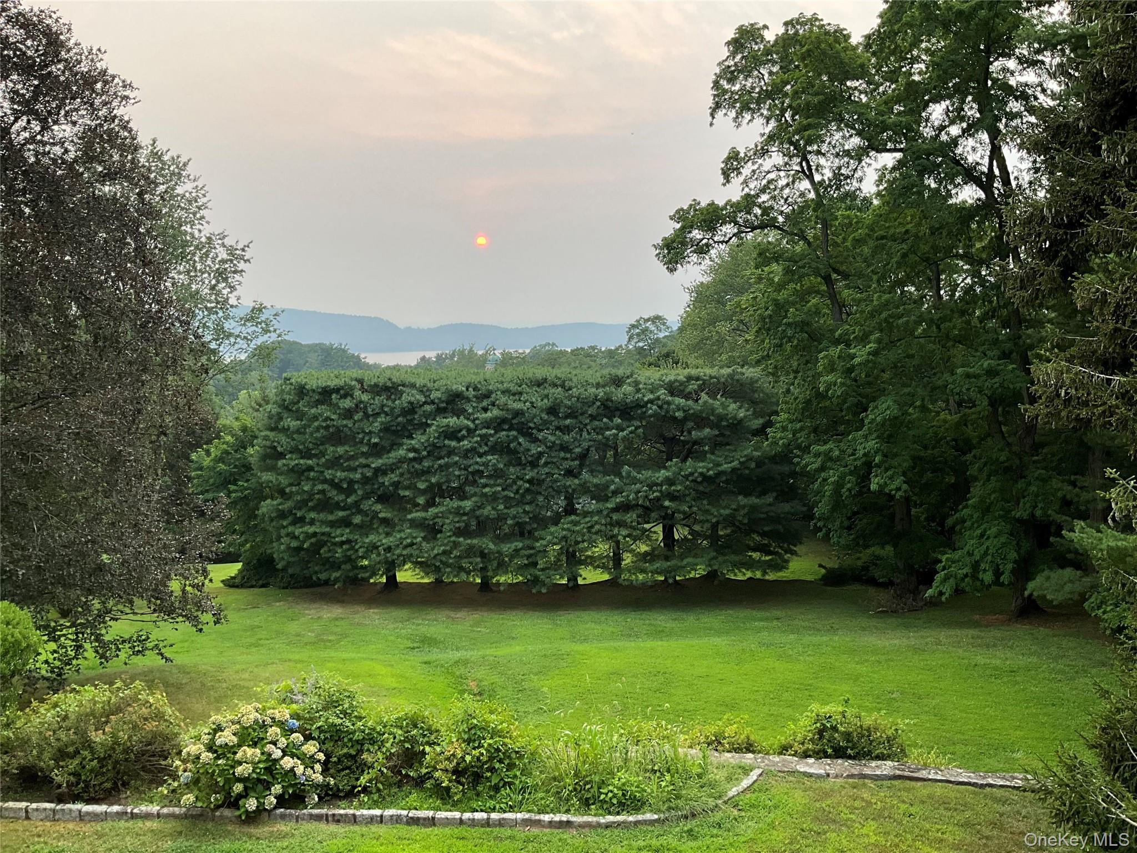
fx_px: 953
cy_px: 426
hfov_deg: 61.7
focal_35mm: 29
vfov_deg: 48.2
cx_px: 568
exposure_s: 1/122
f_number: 1.8
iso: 16
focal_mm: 3
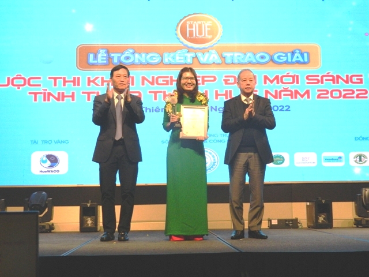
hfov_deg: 33.8
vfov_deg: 25.7
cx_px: 184
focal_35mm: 57
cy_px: 138
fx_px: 608
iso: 400
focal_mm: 10.2
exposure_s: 1/160
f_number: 3.8
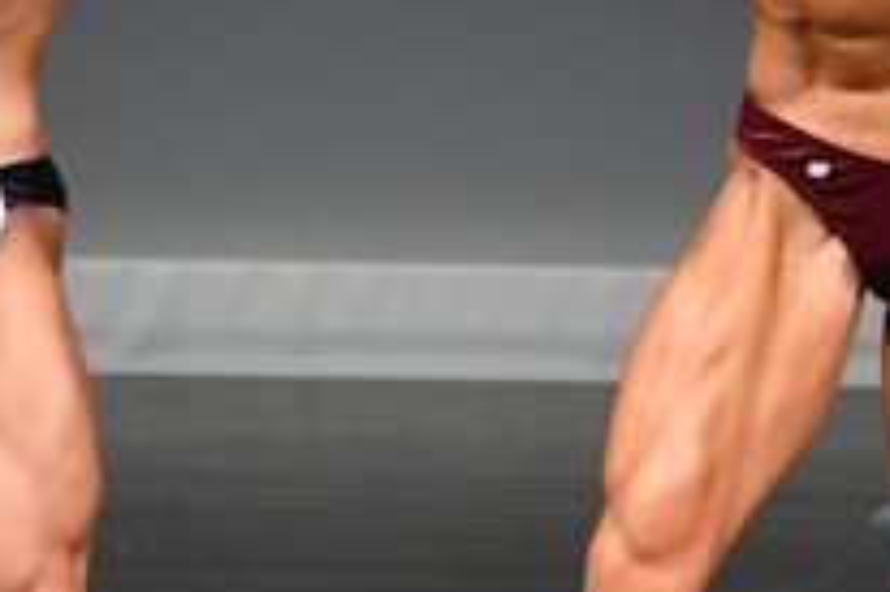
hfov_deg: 1.7
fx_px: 29272
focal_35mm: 1185
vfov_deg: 1.2
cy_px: 181
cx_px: 1173
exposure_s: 1/400
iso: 5000
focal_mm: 210
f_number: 5.6
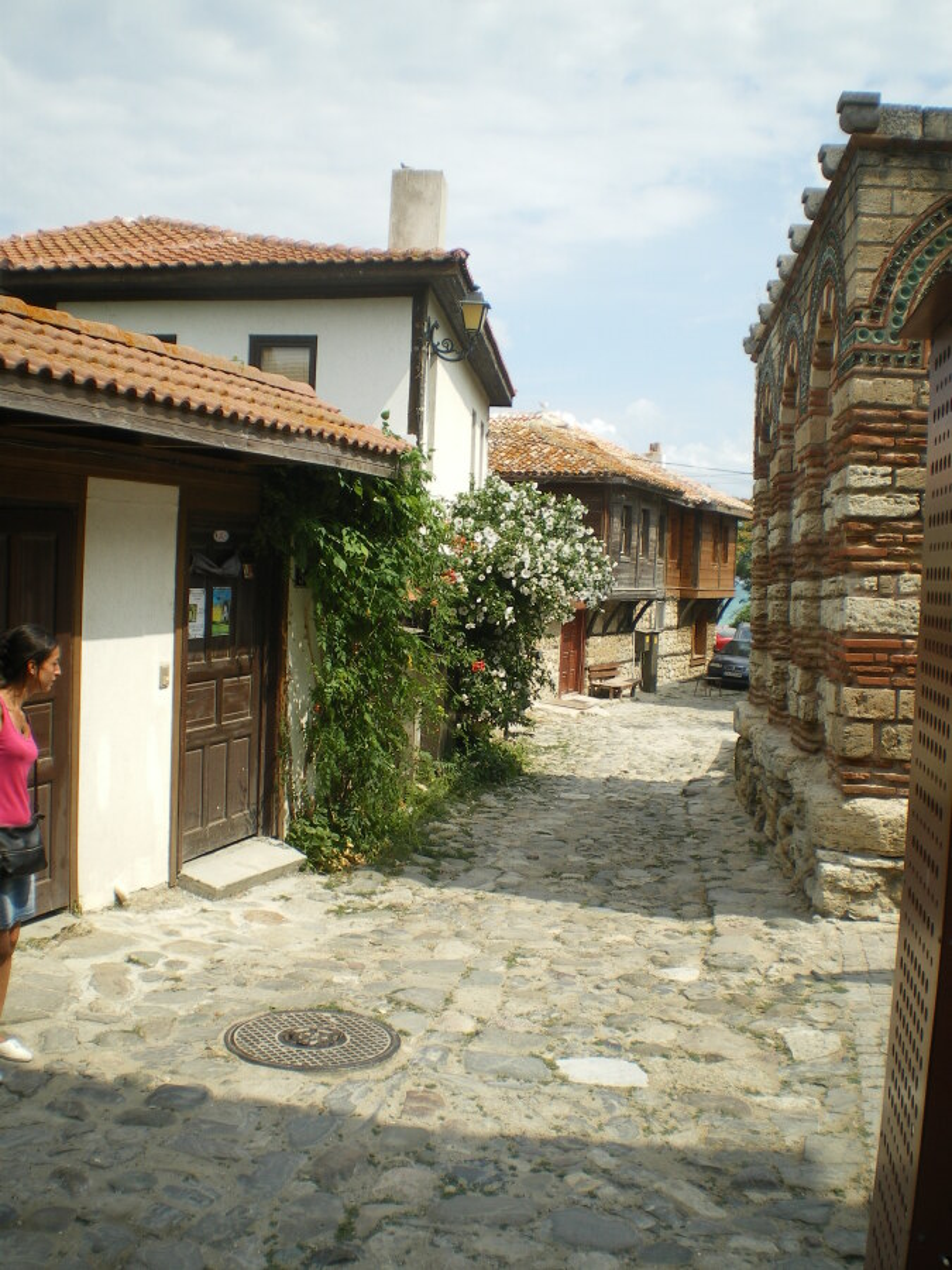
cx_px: 476
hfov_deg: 39.7
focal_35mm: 36
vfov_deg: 51.4
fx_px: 1320
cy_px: 635
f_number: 4.6
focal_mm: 6.3
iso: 50
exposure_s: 1/400
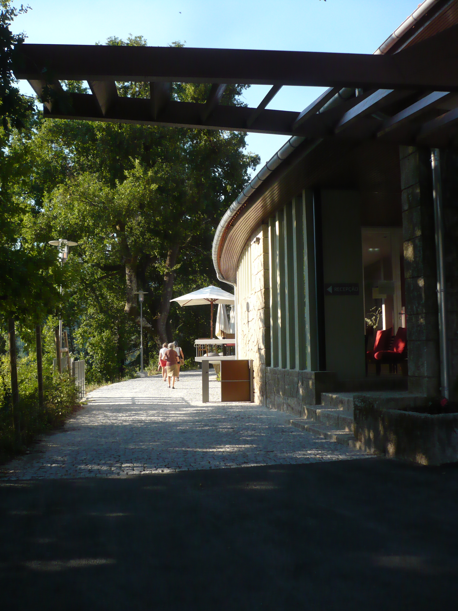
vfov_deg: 52.6
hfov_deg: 40.7
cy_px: 306
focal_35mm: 35
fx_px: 617
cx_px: 229
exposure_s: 1/800
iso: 200
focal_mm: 5.8
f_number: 2.8
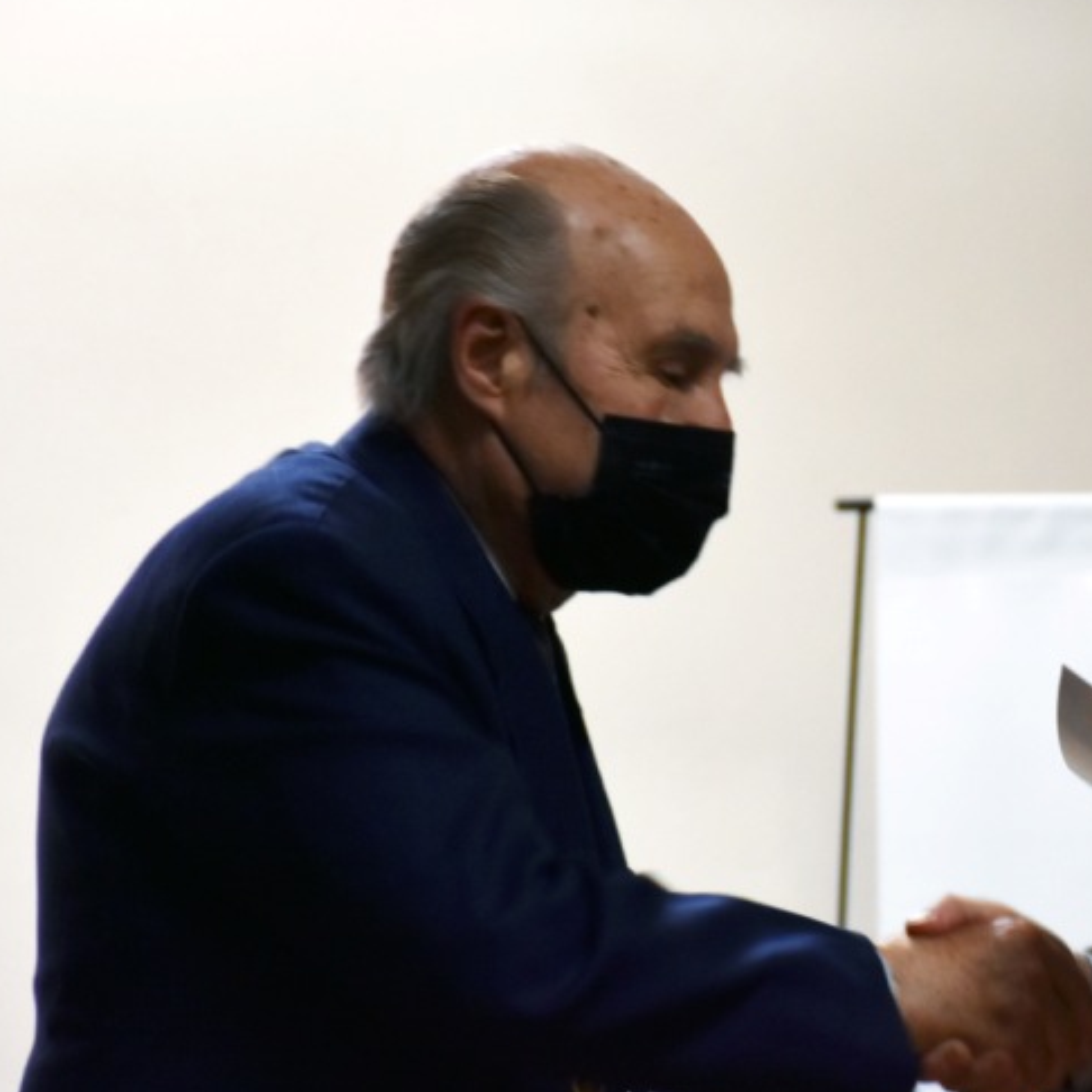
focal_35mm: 215
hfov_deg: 8.1
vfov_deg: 8.1
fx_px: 7673
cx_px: 1013
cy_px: 662
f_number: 5.3
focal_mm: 80
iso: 800
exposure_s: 1/80
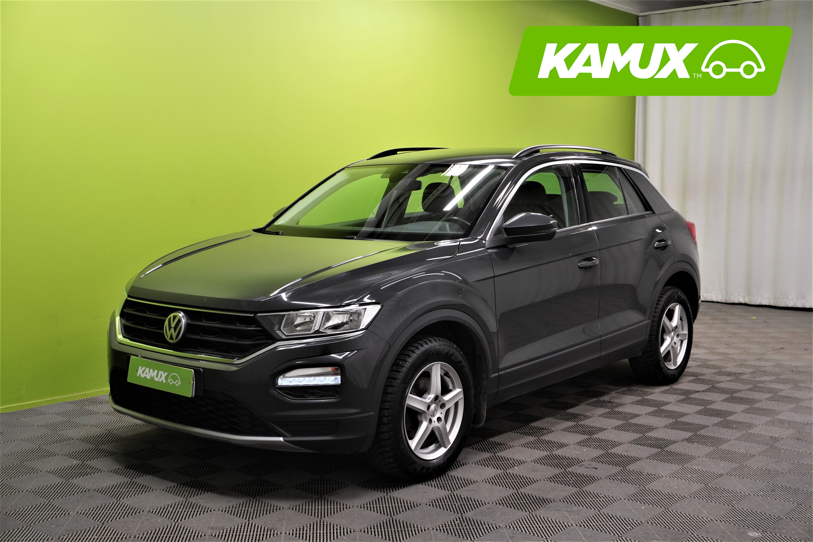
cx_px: 406
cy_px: 271
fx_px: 948
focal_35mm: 42
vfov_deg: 31.9
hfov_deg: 46.4
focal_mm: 28
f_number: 7.1
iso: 320
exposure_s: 1/20
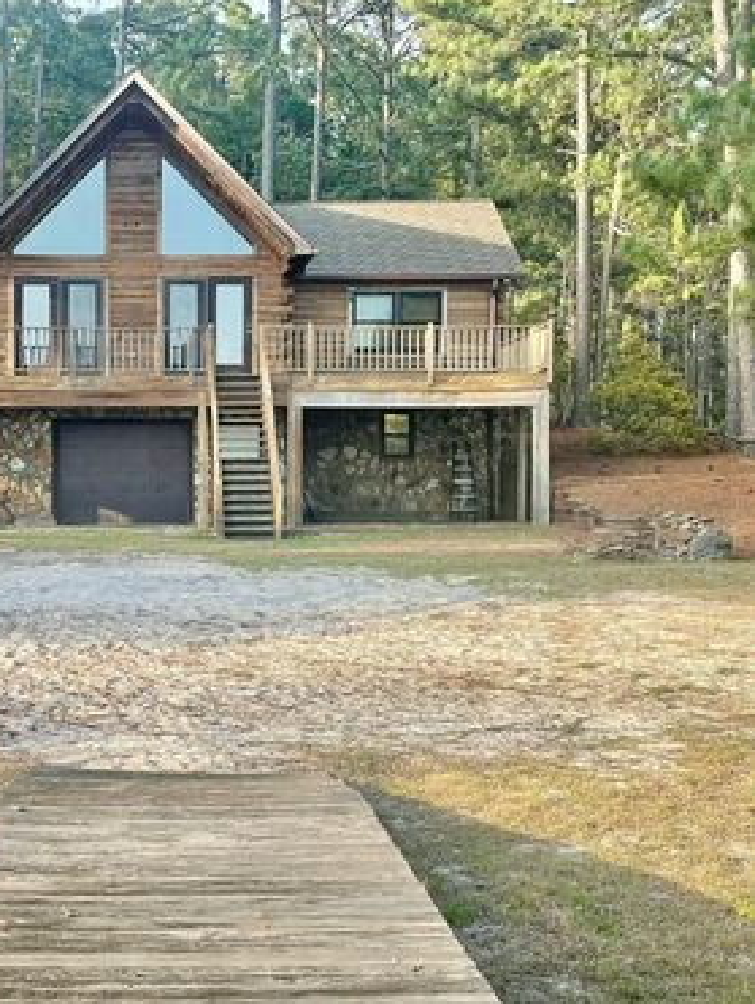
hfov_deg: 20.6
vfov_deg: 27.8
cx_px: 84
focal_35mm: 70
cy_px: 502
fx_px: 2032
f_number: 2
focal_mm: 6
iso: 25
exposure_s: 1/366
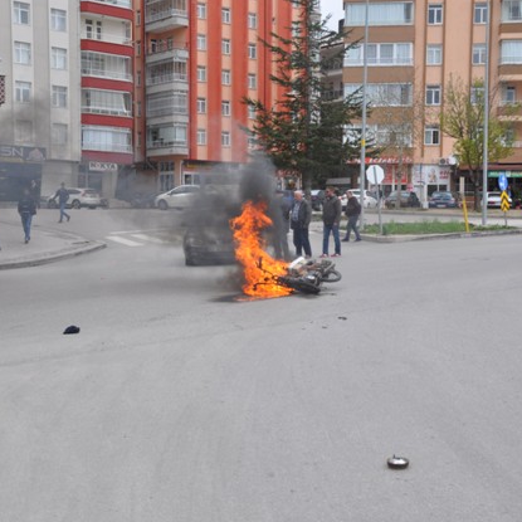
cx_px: 282
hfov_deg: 33.4
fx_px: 870
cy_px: 266
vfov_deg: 33.4
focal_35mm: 51
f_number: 8
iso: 200
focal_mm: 26
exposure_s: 1/250
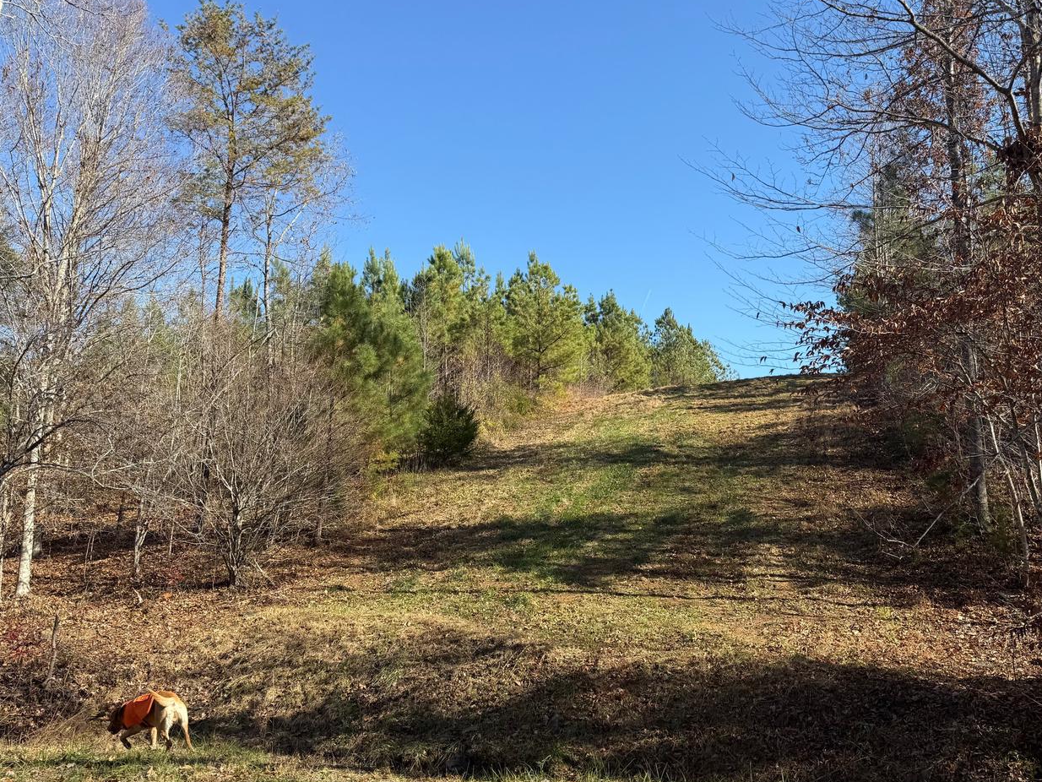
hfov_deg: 63.3
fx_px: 843
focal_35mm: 28
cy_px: 420
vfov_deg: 49.7
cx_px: 567
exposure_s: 1/1949
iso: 80
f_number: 1.78
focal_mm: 6.76
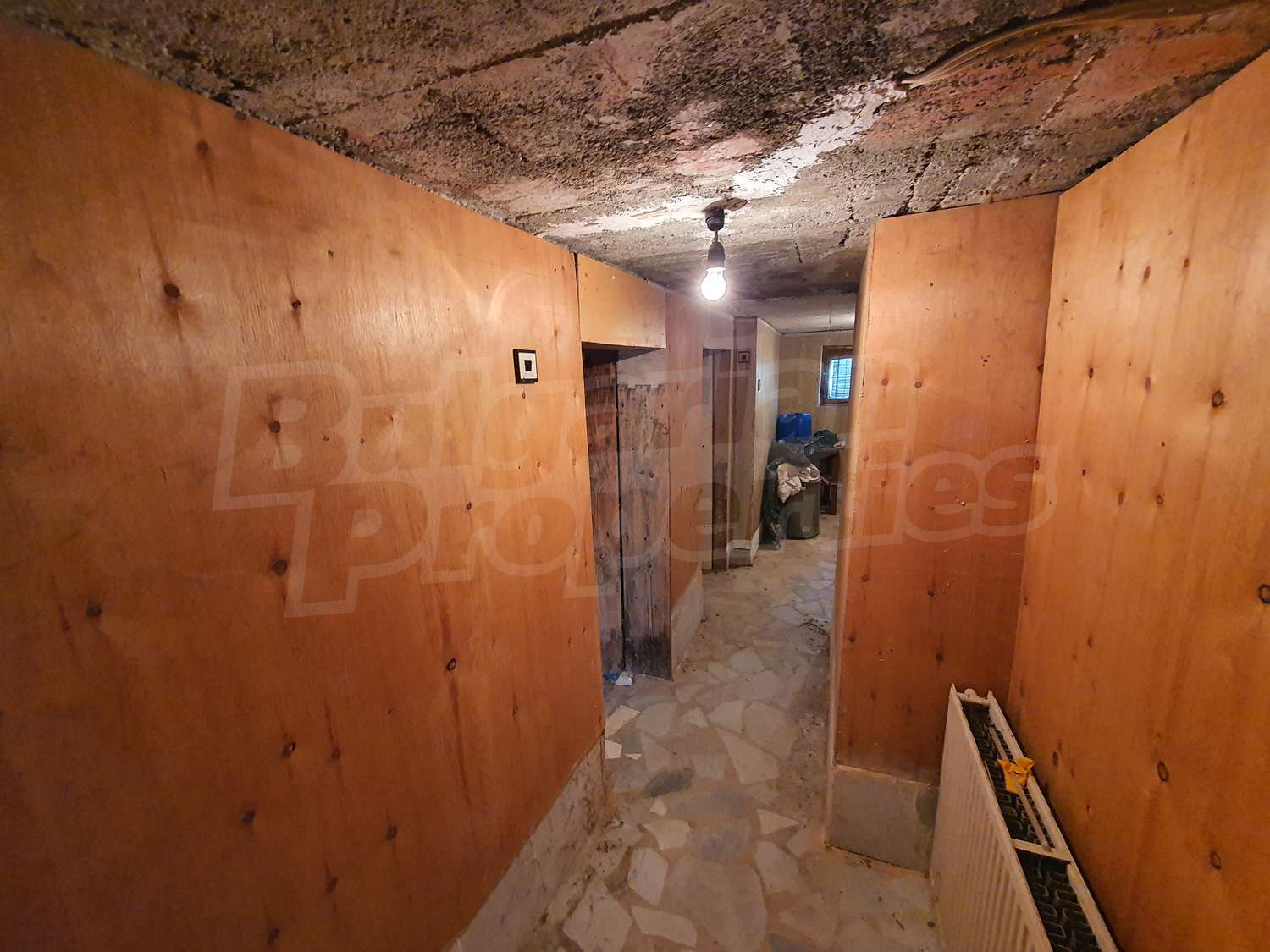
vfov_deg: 89.9
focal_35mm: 13
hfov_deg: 106.2
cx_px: 635
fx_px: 477
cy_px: 476
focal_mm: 1.8
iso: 500
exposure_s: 1/33
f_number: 2.2
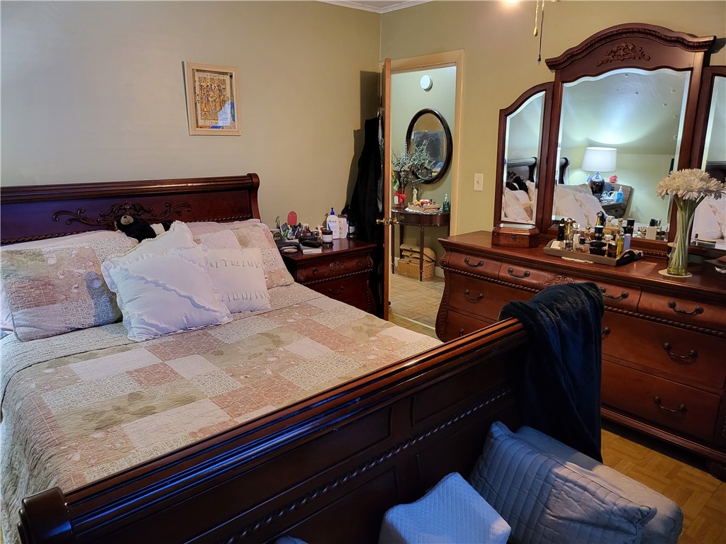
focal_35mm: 24
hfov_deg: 71.6
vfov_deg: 56.8
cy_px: 272
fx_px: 503
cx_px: 363
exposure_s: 1/40
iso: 640
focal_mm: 5
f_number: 1.8
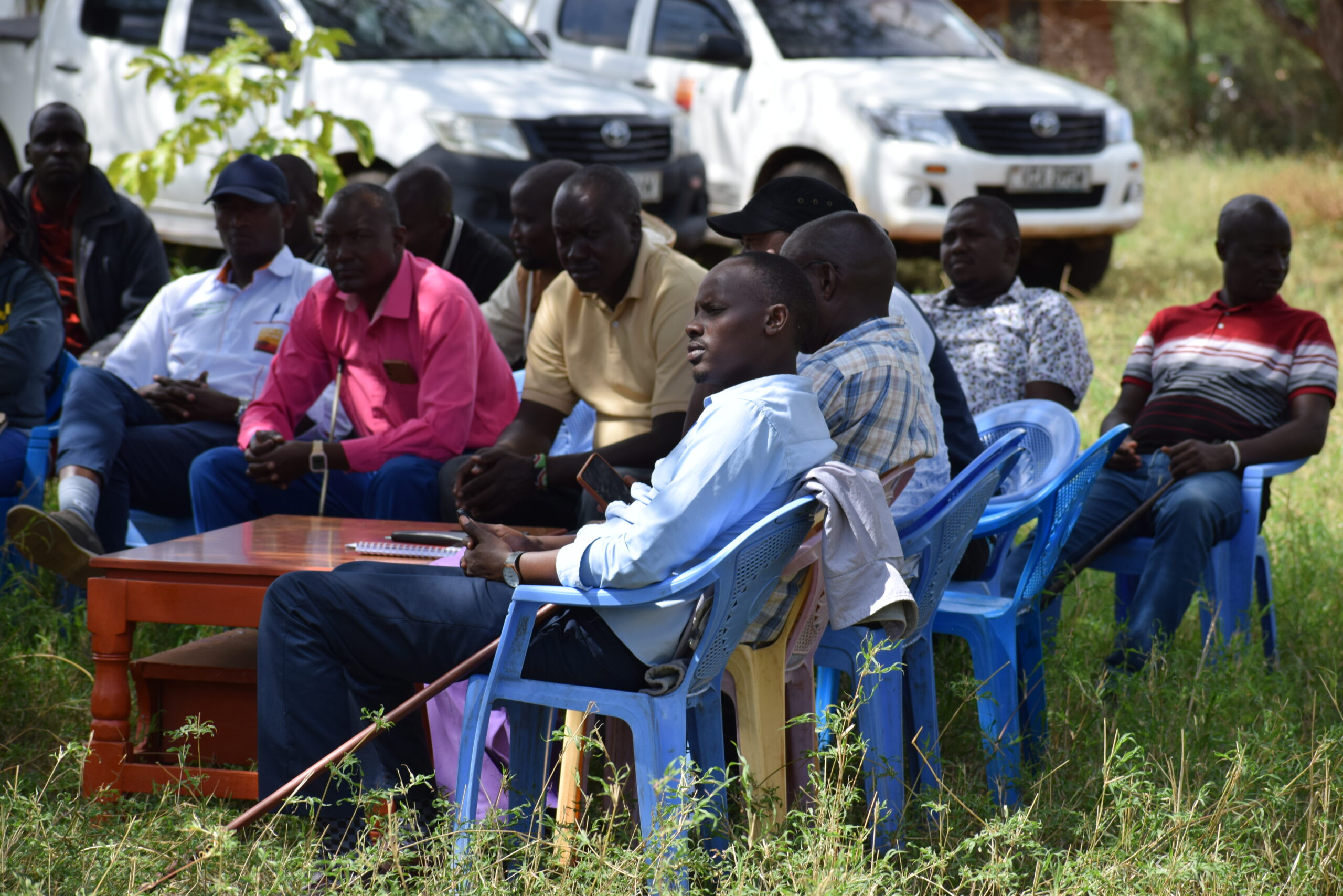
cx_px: 672
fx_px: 6827
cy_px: 448
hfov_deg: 11.2
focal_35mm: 183
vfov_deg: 7.5
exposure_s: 1/640
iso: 200
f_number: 6.3
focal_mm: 122
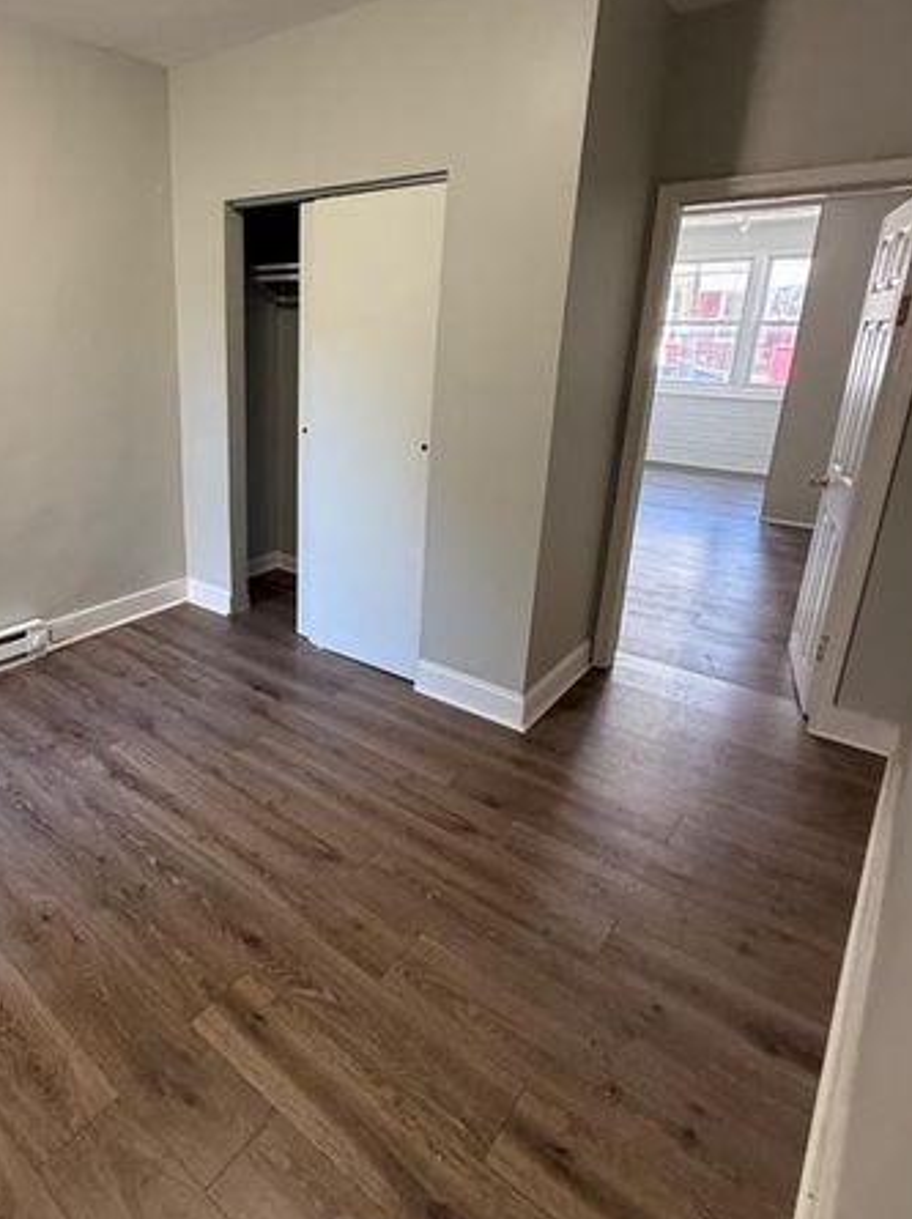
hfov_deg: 61.2
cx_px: 277
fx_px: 739
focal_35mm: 21
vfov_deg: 78.7
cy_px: 541
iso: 320
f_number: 2.2
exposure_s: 1/84
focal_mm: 2.22
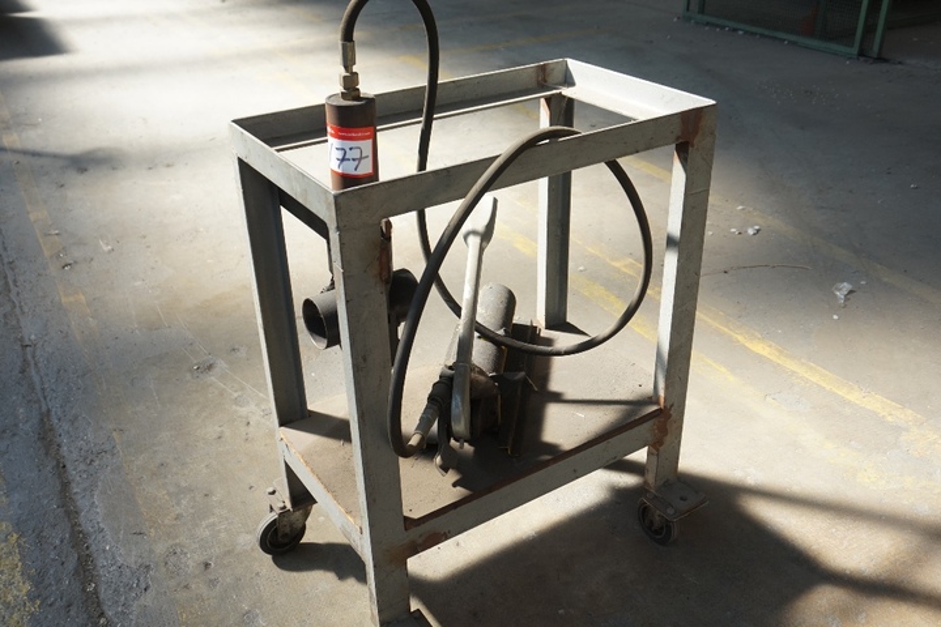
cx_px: 470
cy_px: 314
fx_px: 863
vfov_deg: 40.0
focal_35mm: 33
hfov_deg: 57.2
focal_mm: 22
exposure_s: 1/160
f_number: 4.5
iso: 250
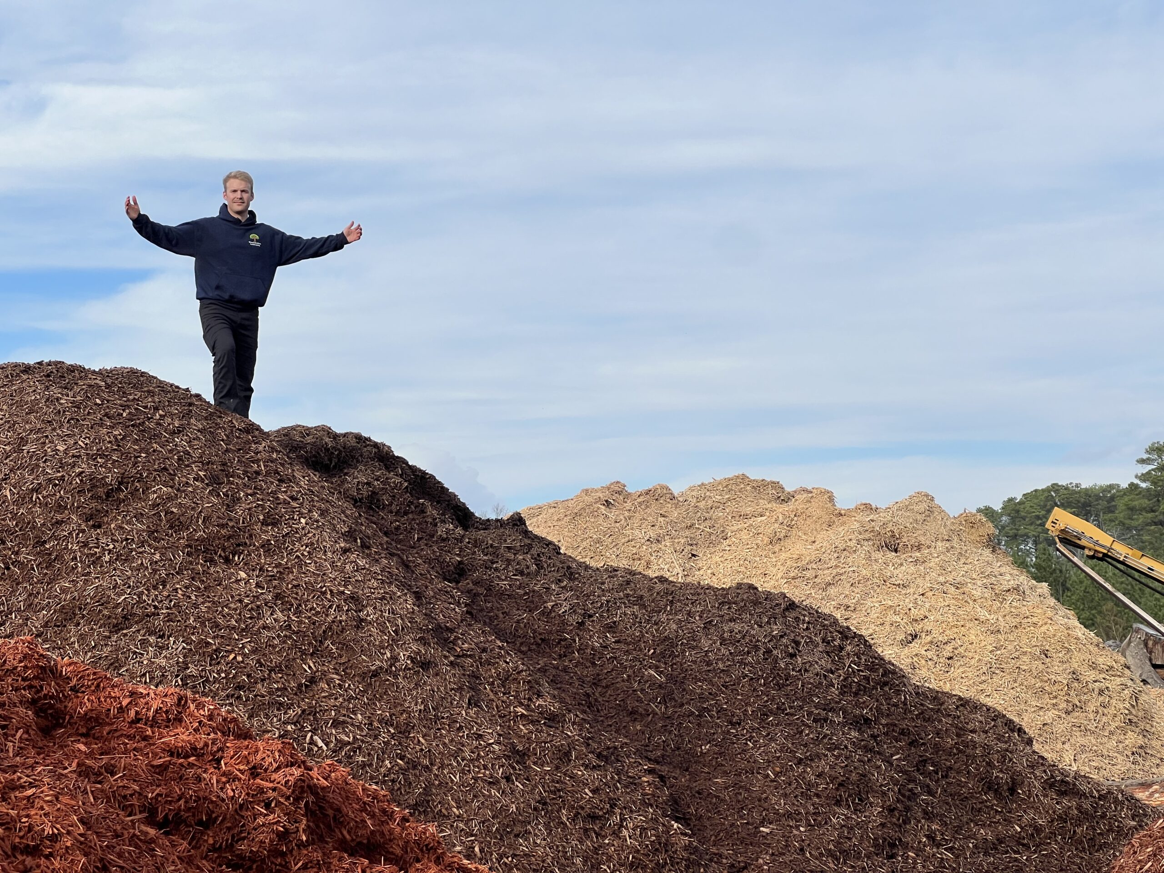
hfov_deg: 25.3
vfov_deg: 19.1
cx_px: 582
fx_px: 2589
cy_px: 436
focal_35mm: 77
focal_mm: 9
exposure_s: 1/737
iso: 32
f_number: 2.8
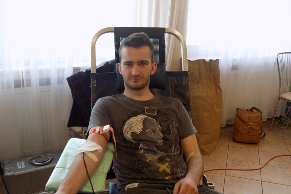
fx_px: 291
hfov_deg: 53.1
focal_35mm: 36
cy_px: 98
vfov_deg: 36.9
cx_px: 148
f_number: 3.4
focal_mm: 6.1
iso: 125
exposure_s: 1/30
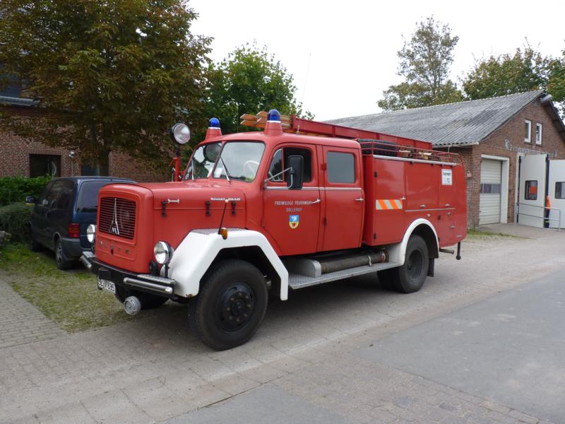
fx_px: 441
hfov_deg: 65.3
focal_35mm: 27
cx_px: 282
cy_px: 212
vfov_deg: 51.4
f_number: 4
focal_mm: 4.8
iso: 80
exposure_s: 1/160
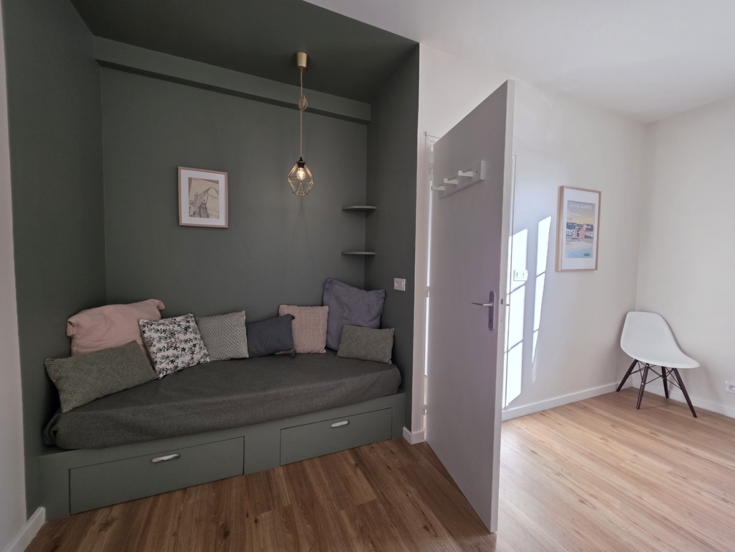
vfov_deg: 89.9
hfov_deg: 106.2
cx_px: 368
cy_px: 276
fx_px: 276
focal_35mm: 13
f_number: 1.9
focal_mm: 2.2
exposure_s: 1/120
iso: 100
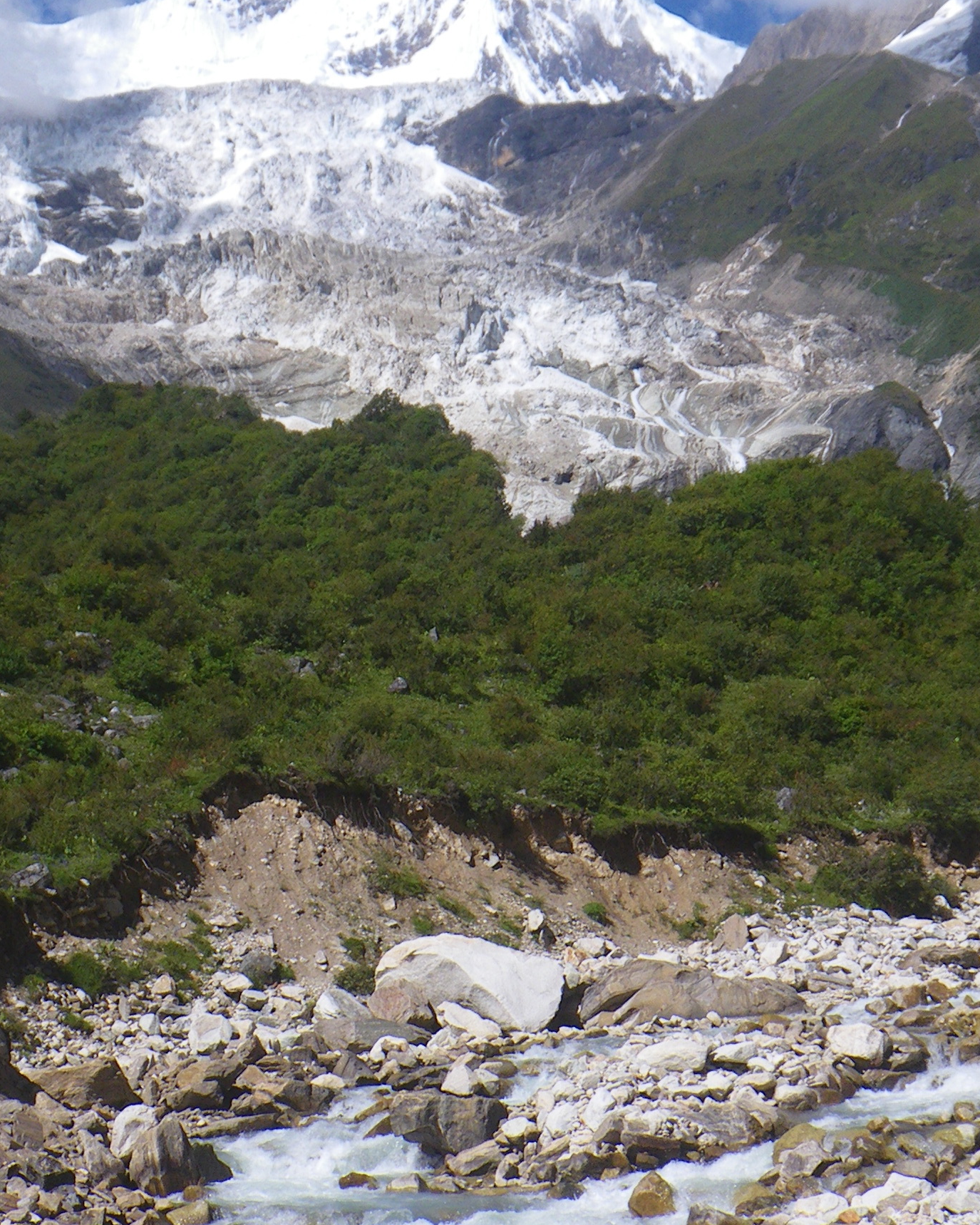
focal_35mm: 87
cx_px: 503
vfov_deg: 22.0
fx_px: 3154
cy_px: 705
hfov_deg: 17.7
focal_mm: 7.5
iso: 50
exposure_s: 1/400
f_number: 5
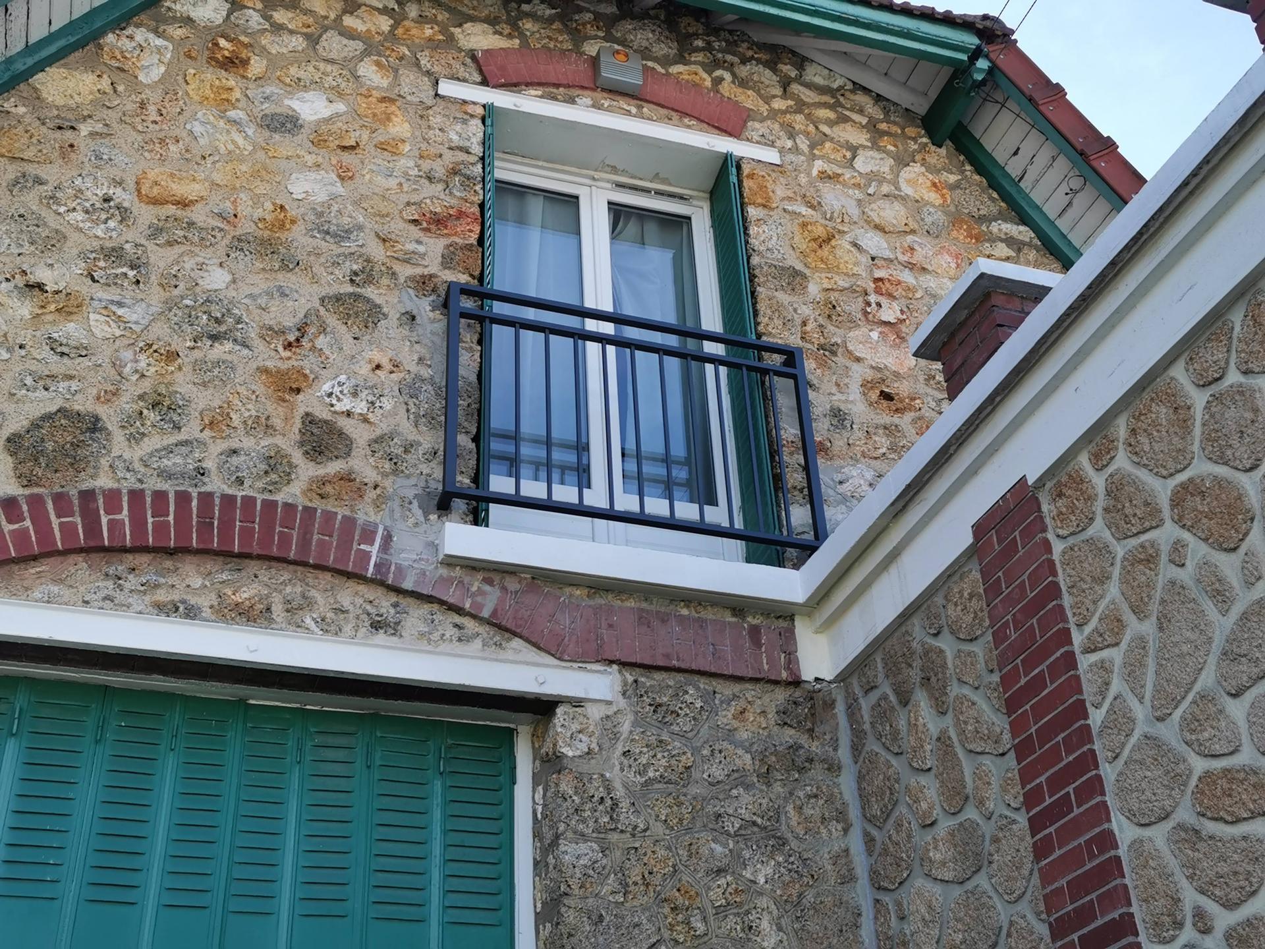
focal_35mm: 42
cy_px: 474
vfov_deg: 34.3
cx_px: 632
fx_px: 1535
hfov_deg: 44.8
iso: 50
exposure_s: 1/1151
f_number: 1.6
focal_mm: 5.56
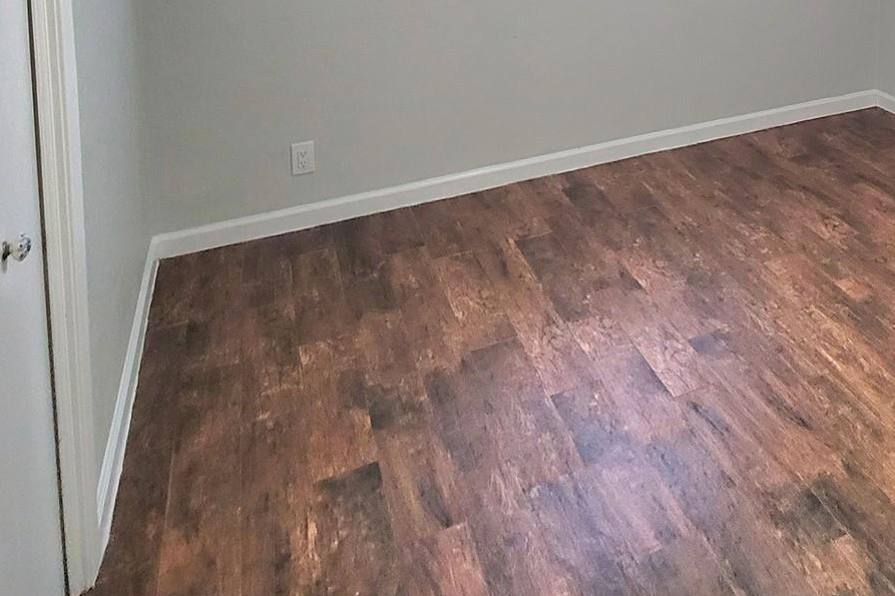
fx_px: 771
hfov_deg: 55.4
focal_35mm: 31
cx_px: 736
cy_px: -111
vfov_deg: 34.3
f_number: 2.2
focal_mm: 2.2
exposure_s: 1/40
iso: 320
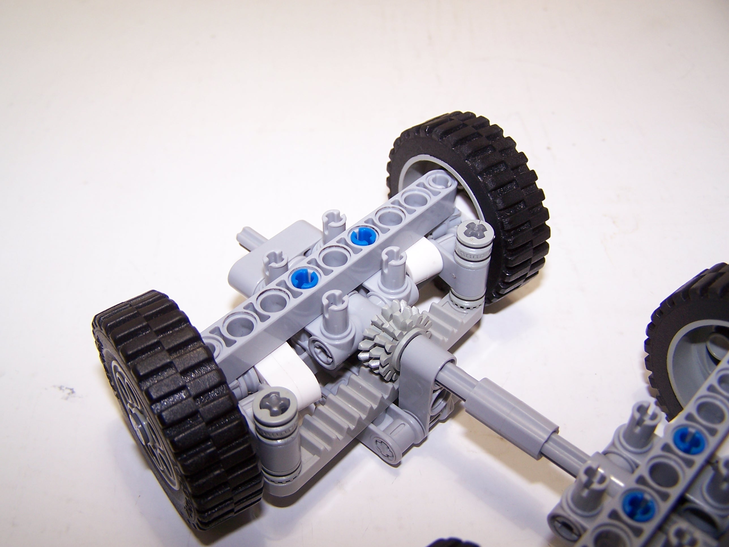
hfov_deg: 49.0
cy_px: 274
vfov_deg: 37.7
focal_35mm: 38
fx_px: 800
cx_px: 364
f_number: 2.8
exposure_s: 1/60
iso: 80
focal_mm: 6.3
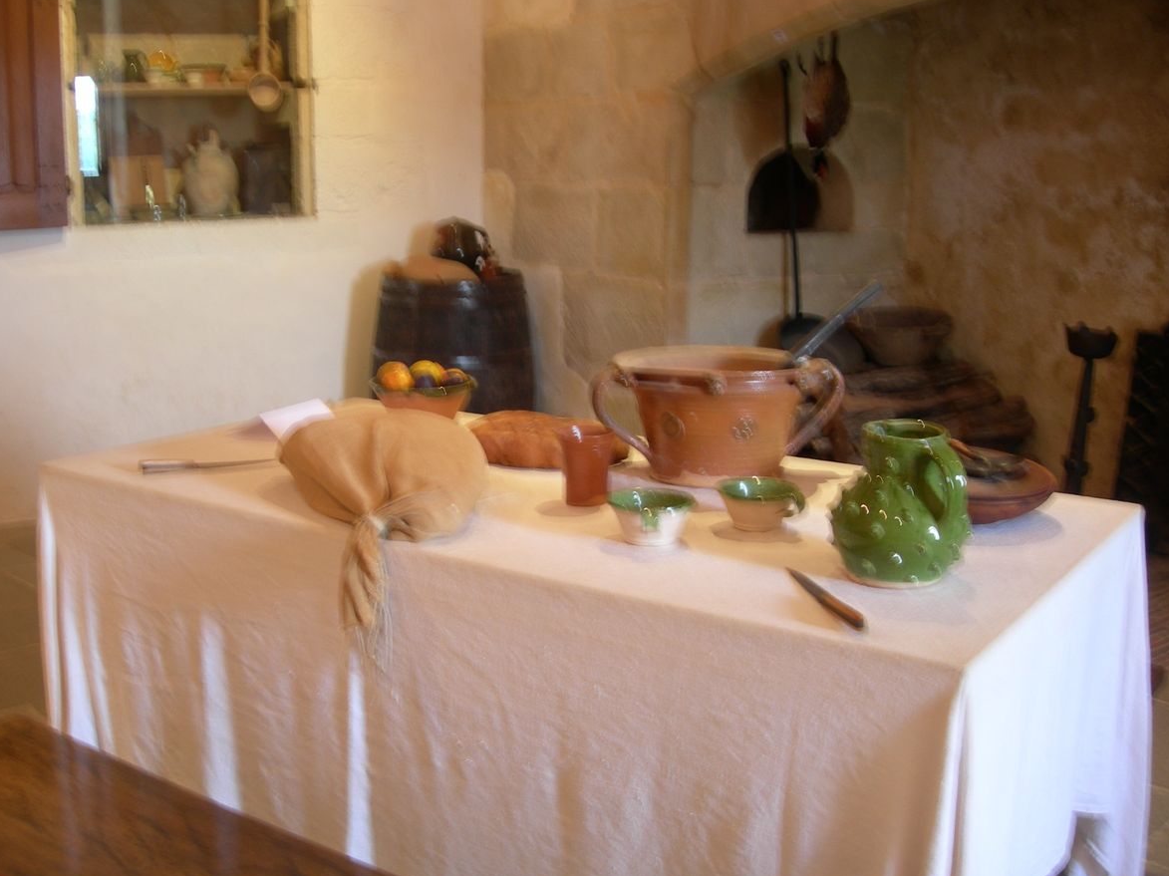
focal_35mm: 42
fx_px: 1418
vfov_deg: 34.3
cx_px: 544
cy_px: 449
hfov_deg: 44.8
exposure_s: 1/3.4
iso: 51
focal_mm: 7.8
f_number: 2.8
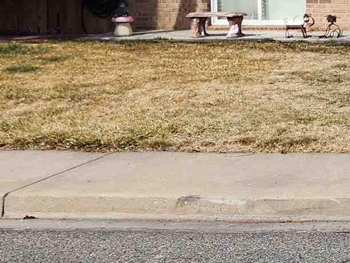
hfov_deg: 14.6
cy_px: 14
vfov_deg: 12.8
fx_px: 1163
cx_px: 666
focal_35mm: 115
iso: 12
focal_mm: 6.4
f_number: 1.8
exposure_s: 1/932
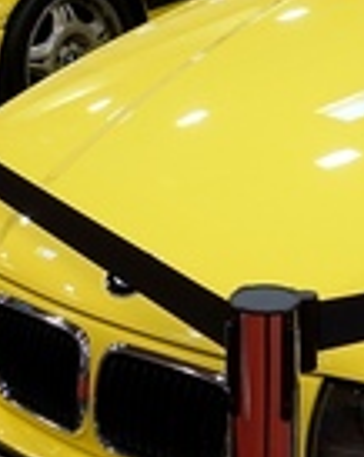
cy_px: -43
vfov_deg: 18.7
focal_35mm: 99
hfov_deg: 15.4
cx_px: 270
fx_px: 1338
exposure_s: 1/60
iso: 125
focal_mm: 8.8
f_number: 2.8
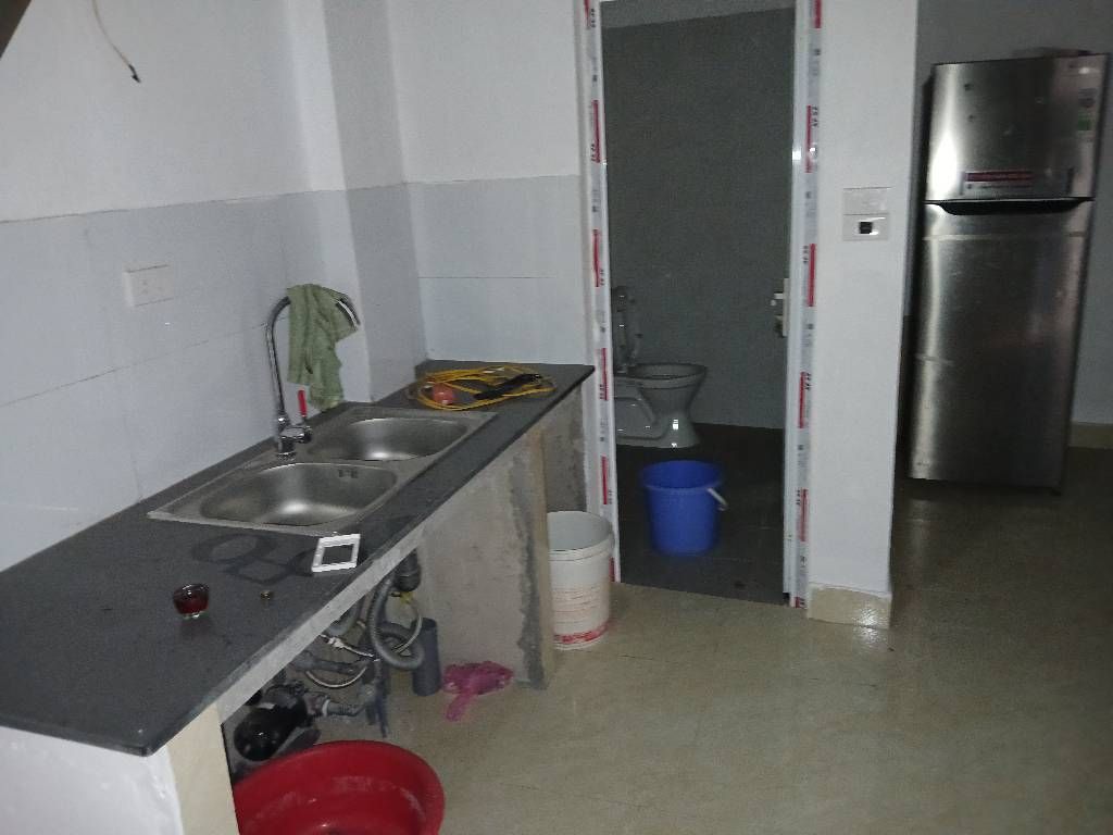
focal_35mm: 26
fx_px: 836
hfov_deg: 67.3
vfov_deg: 53.1
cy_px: 418
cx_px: 556
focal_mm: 3.98
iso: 500
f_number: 1.8
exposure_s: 1/20
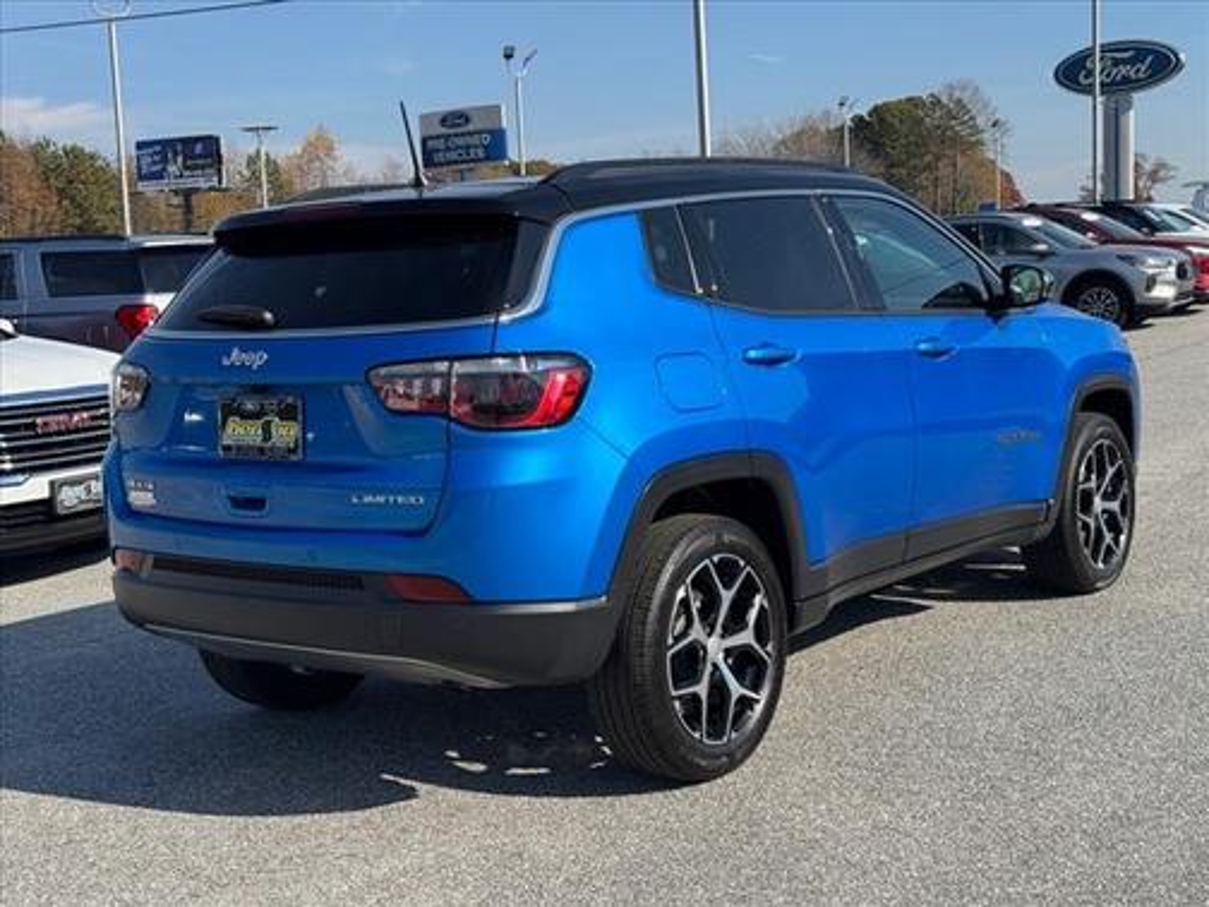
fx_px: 1676
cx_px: 604
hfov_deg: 39.7
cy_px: 454
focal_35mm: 48
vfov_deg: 30.3
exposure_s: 1/3257
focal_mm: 6.76
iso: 64
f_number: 1.78
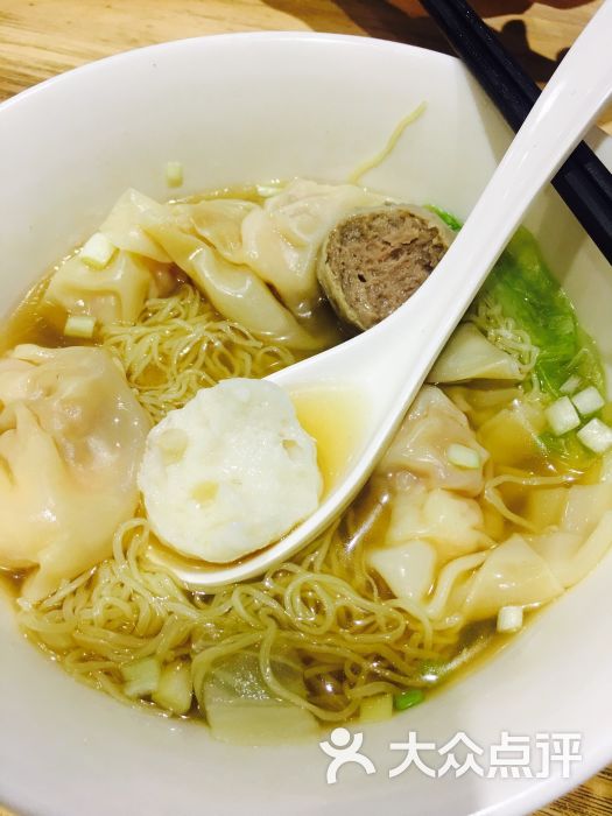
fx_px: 684
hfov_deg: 48.2
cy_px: 408
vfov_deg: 61.7
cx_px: 306
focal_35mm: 29
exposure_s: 1/17
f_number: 2.2
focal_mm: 4.15
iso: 40
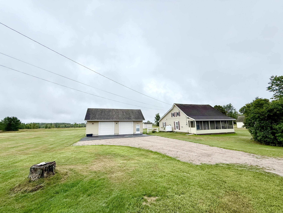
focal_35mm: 14
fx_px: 114
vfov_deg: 85.7
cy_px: 106
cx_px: 142
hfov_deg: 102.1
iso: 50
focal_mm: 2.22
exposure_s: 1/2165
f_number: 2.2
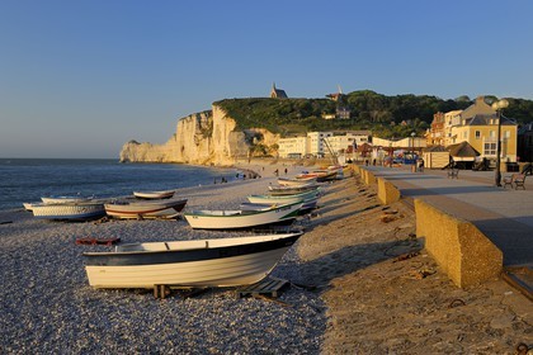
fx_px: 563
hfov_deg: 50.7
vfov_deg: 35.1
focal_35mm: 38
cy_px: 178
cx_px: 266
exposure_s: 1/160
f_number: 8
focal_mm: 38
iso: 200
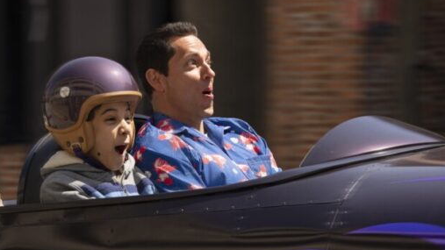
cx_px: 138
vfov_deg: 6.4
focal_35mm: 189
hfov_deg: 11.4
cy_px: 172
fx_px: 2230
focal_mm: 119
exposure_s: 1/1000
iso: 400
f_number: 7.1
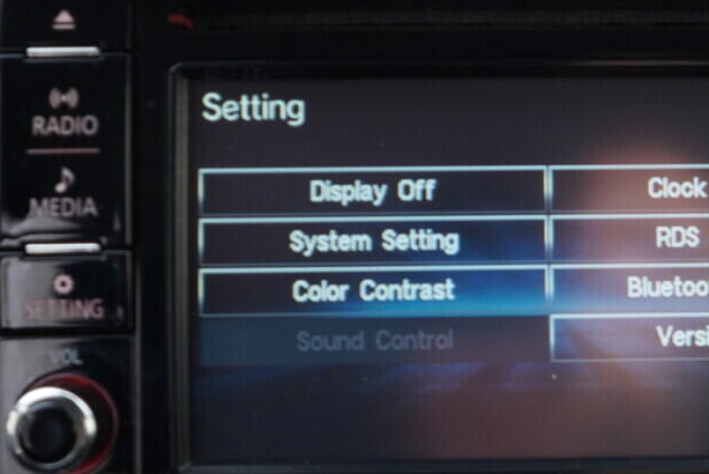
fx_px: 1182
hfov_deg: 32.9
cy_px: 206
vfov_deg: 22.6
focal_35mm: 60
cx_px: 515
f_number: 2.8
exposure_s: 1/40
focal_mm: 24
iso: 250
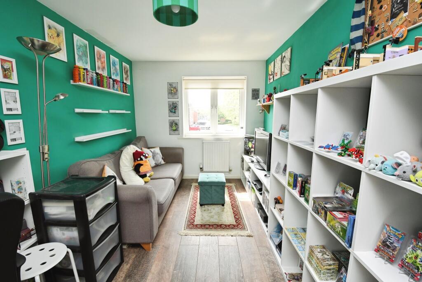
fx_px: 176
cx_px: 211
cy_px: 141
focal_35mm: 15
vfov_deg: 77.3
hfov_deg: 100.4
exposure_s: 1/125
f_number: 7.1
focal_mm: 10
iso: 800
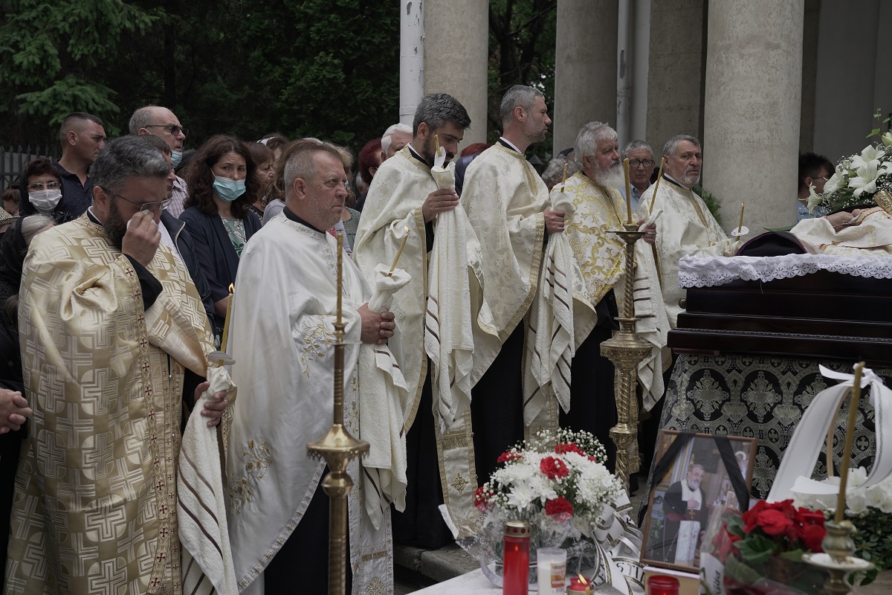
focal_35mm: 49
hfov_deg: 40.3
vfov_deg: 27.5
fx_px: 1214
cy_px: 298
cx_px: 446
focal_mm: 49
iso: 200
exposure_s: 1/500
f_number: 5
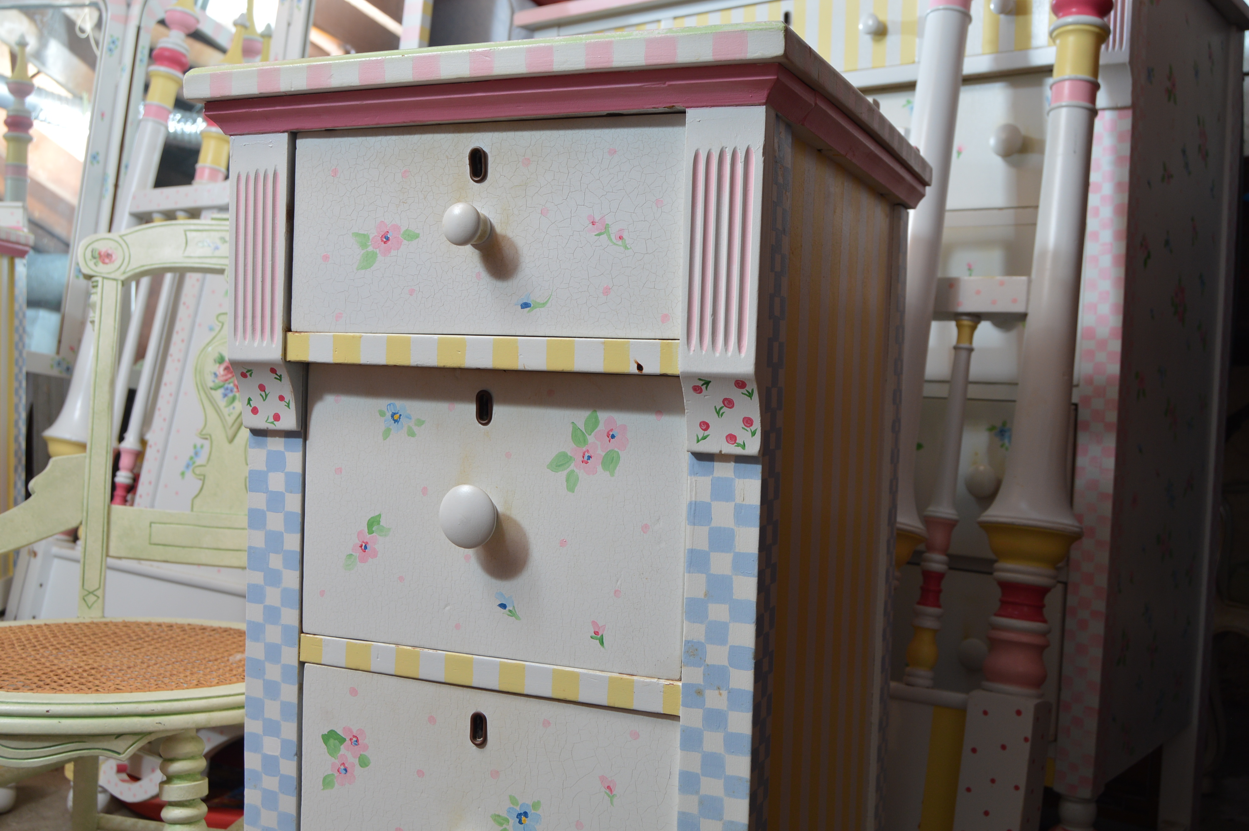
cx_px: 624
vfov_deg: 36.8
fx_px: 1248
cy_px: 416
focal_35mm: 36
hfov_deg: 53.2
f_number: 5
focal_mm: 24
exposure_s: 1/40
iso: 200
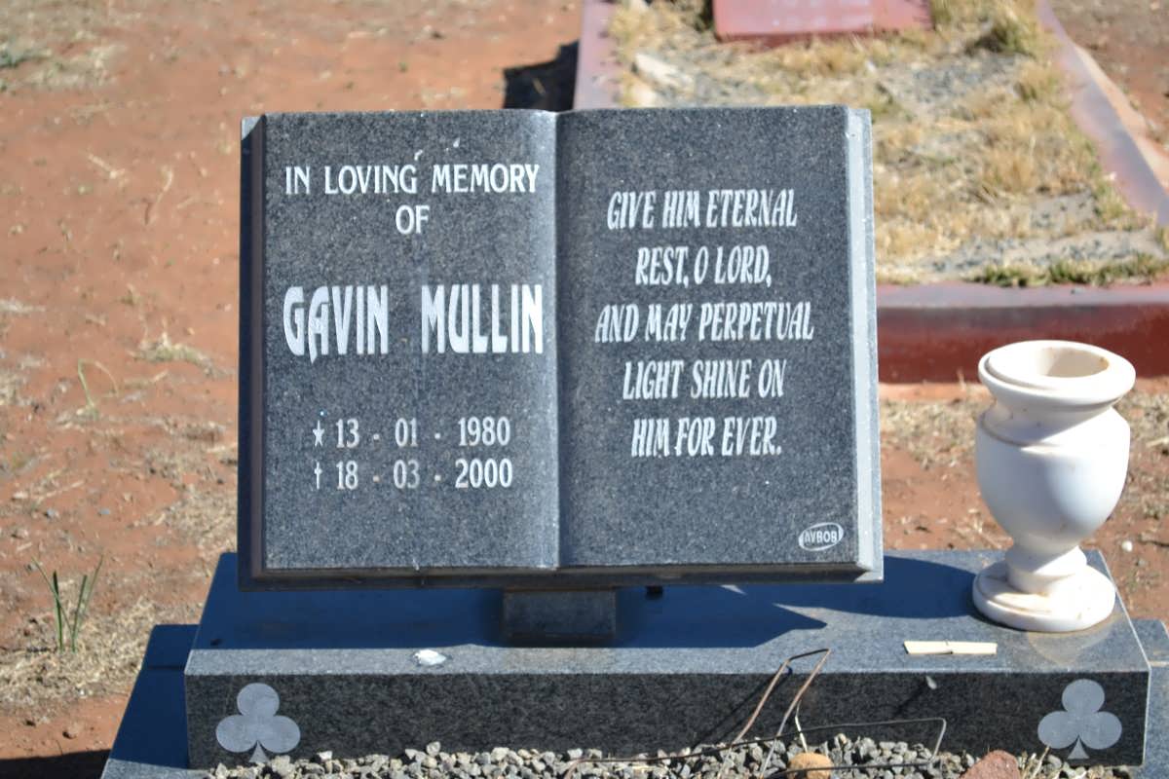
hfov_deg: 24.6
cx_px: 584
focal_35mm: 82
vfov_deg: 16.6
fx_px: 2679
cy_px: 390
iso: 180
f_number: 5.6
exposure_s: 1/125
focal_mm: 55
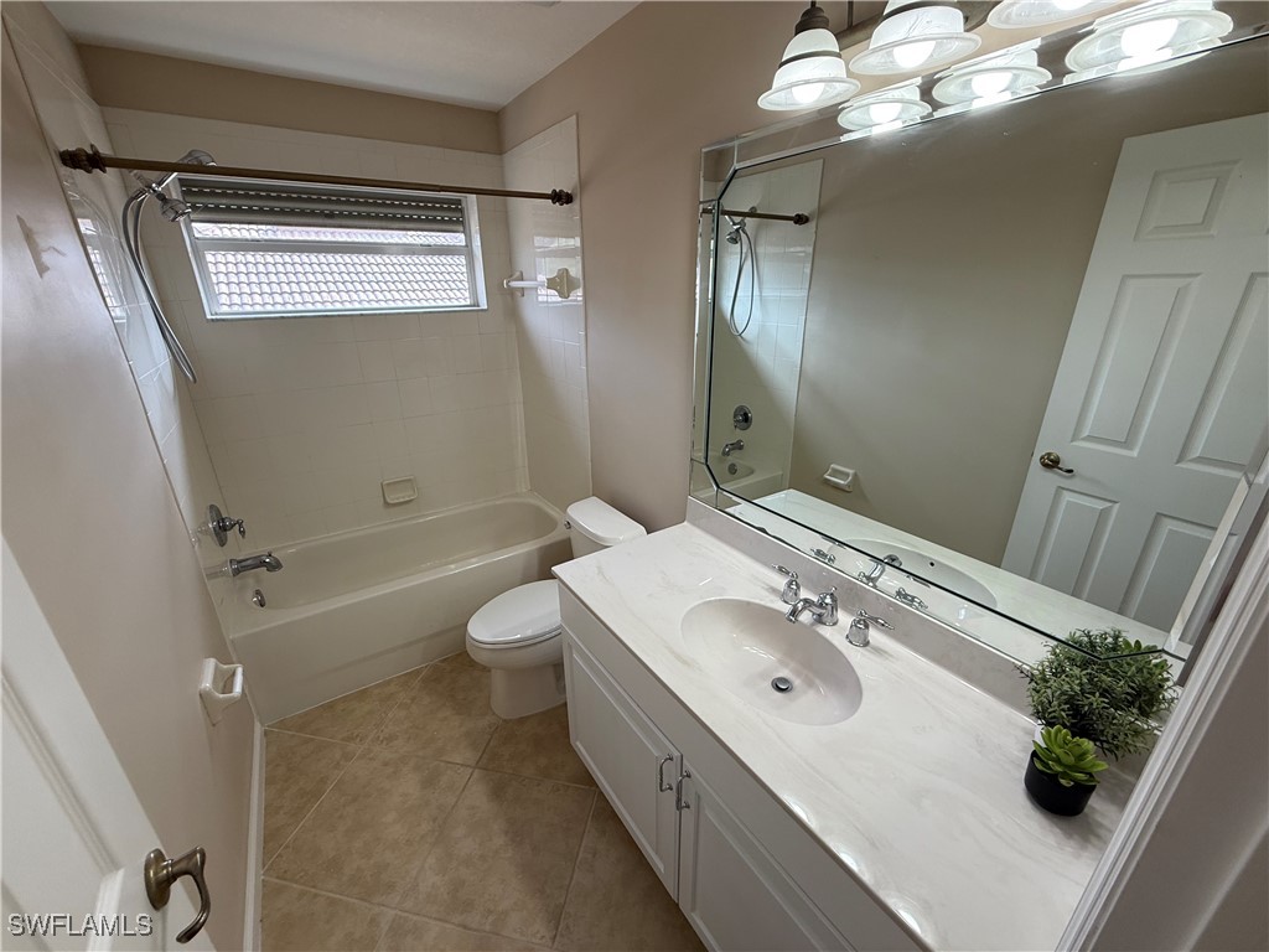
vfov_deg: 85.7
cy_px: 476
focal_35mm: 14
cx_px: 634
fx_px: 513
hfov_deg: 102.1
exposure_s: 1/120
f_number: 2.2
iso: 80
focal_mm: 2.22
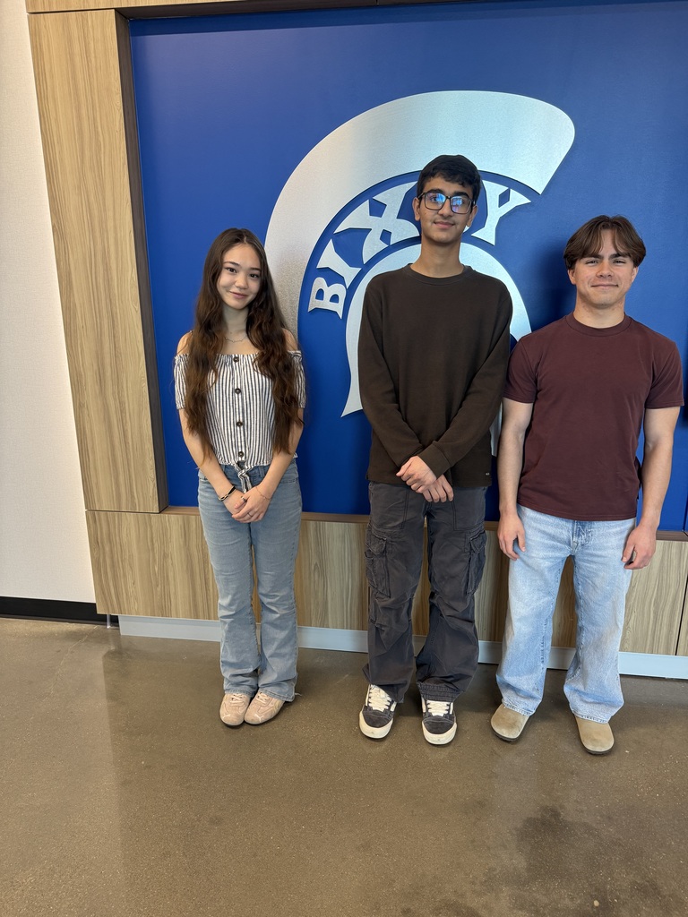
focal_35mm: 24
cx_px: 344
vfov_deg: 71.6
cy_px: 458
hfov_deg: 56.8
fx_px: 636
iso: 200
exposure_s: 1/94
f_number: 1.78
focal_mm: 6.76
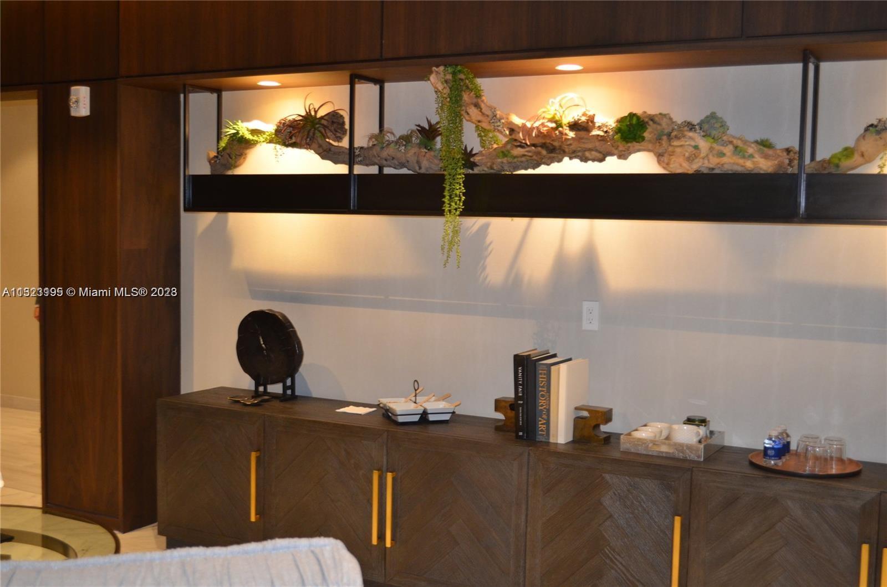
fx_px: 1032
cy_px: 294
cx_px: 444
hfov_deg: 46.5
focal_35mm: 42
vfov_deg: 31.7
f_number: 4.5
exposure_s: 1/60
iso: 800
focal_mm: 28
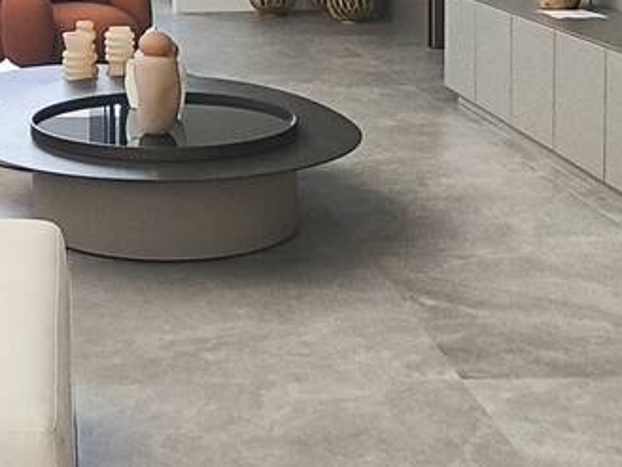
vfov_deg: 19.7
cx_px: 23
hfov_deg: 26.5
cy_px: -106
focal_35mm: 70
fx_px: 1258
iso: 64
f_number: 2.2
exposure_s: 1/120
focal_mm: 1.65
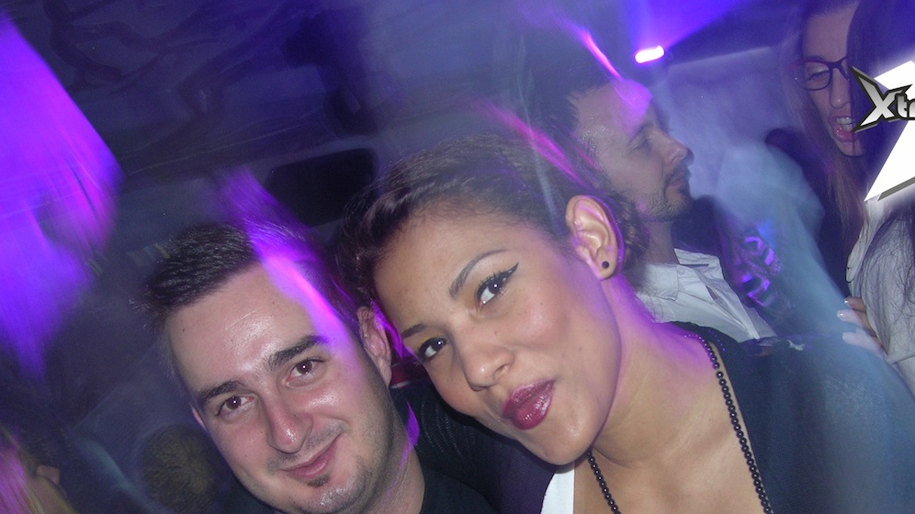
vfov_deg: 24.0
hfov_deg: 42.0
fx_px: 1189
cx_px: 523
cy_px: 419
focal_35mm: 49
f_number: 2.8
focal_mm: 8.9
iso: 100
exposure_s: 2
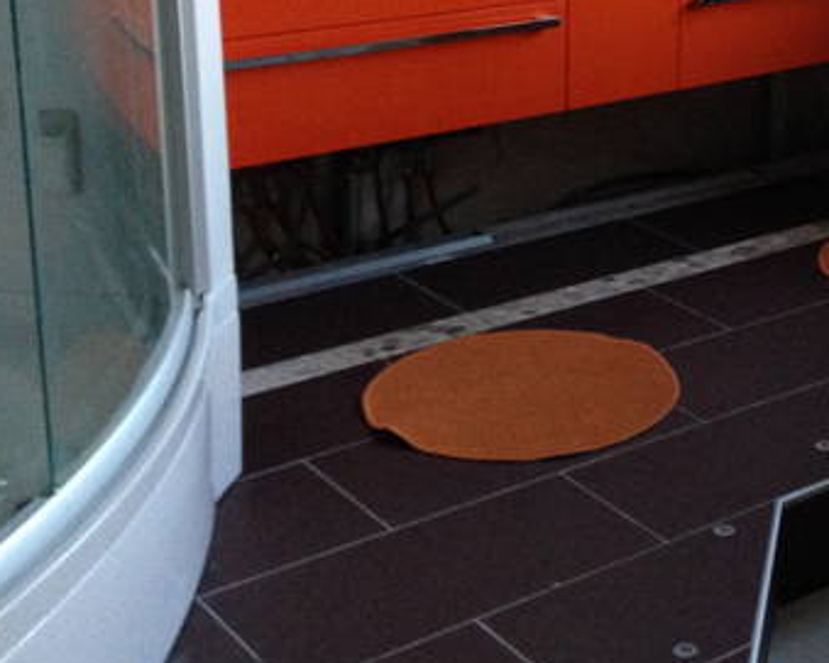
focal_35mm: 75
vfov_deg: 20.0
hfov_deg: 24.1
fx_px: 1840
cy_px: 71
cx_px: 856
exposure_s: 1/20
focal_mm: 4.12
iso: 320
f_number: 2.4
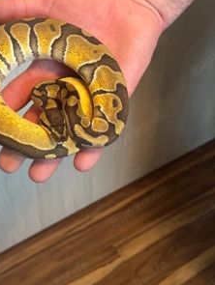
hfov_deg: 22.5
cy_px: 138
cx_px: 72
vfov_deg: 29.8
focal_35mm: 65
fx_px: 537
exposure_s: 1/40
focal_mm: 6.76
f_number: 1.78
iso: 320
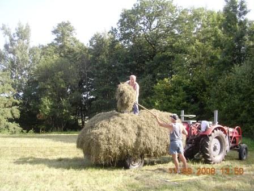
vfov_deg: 37.7
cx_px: 127
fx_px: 279
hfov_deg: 49.0
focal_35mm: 38
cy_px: 96
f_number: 2.8
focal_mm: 5.8
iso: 100
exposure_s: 1/193
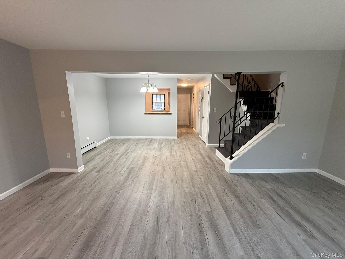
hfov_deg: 102.1
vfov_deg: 85.7
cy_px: 130
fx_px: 140
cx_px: 172
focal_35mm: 14
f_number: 2.2
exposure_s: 1/60
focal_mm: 2.22
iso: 200
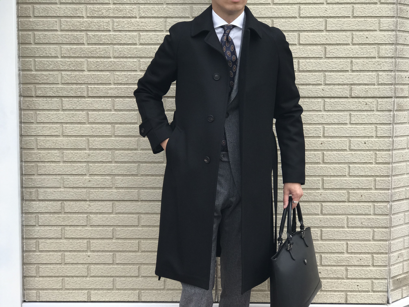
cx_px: 204
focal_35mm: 57
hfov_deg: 33.8
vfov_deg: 25.7
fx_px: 673
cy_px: 154
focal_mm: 6.6
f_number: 2.8
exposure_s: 1/169
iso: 20
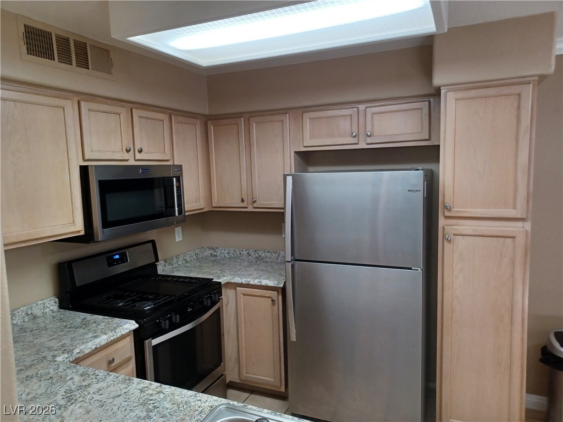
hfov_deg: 69.4
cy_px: 211
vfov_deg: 54.9
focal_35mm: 25
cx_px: 282
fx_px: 407
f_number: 1.8
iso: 320
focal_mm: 4.6
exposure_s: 1/50
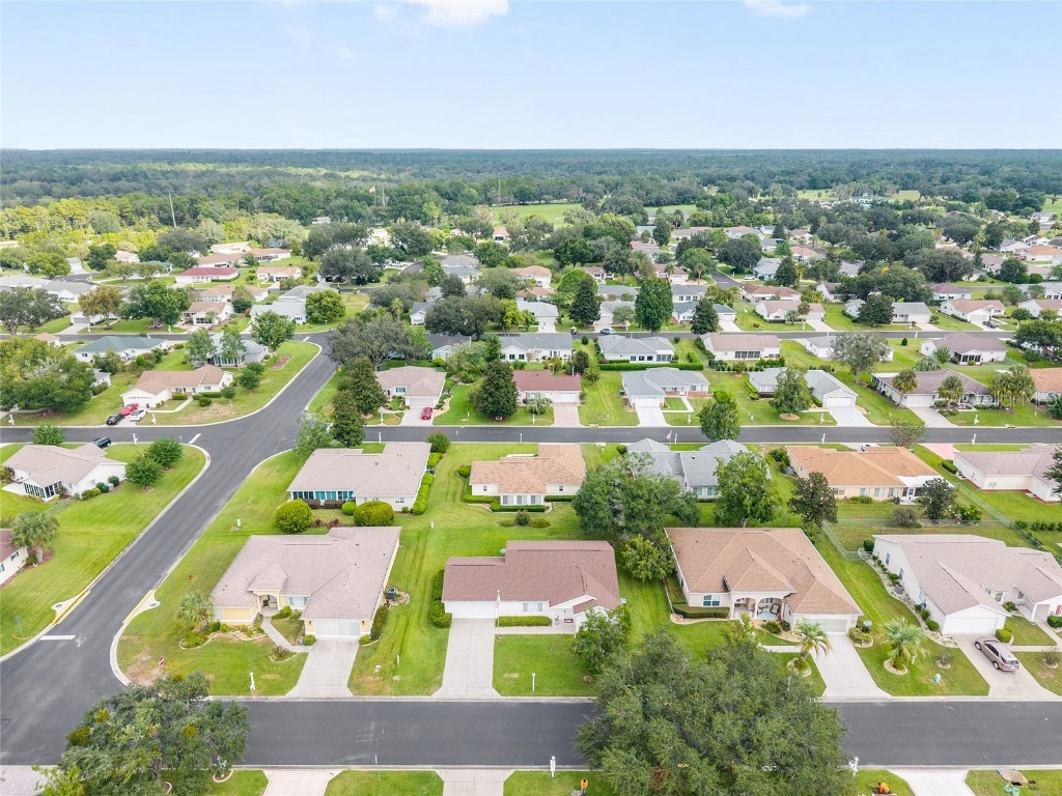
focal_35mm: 24
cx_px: 531
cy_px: 398
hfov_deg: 71.6
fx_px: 736
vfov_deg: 56.8
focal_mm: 8.67
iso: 170
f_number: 1.8
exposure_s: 1/2000
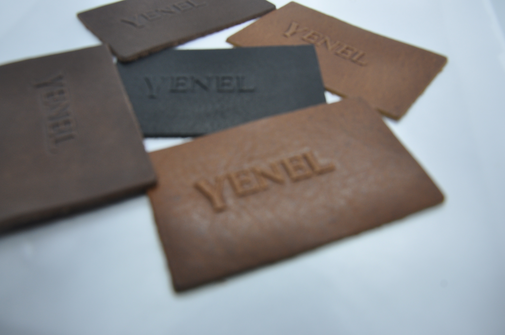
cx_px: 252
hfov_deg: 59.6
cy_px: 168
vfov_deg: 41.6
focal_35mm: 32
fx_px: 441
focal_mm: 21
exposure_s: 1/60
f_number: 8
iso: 320
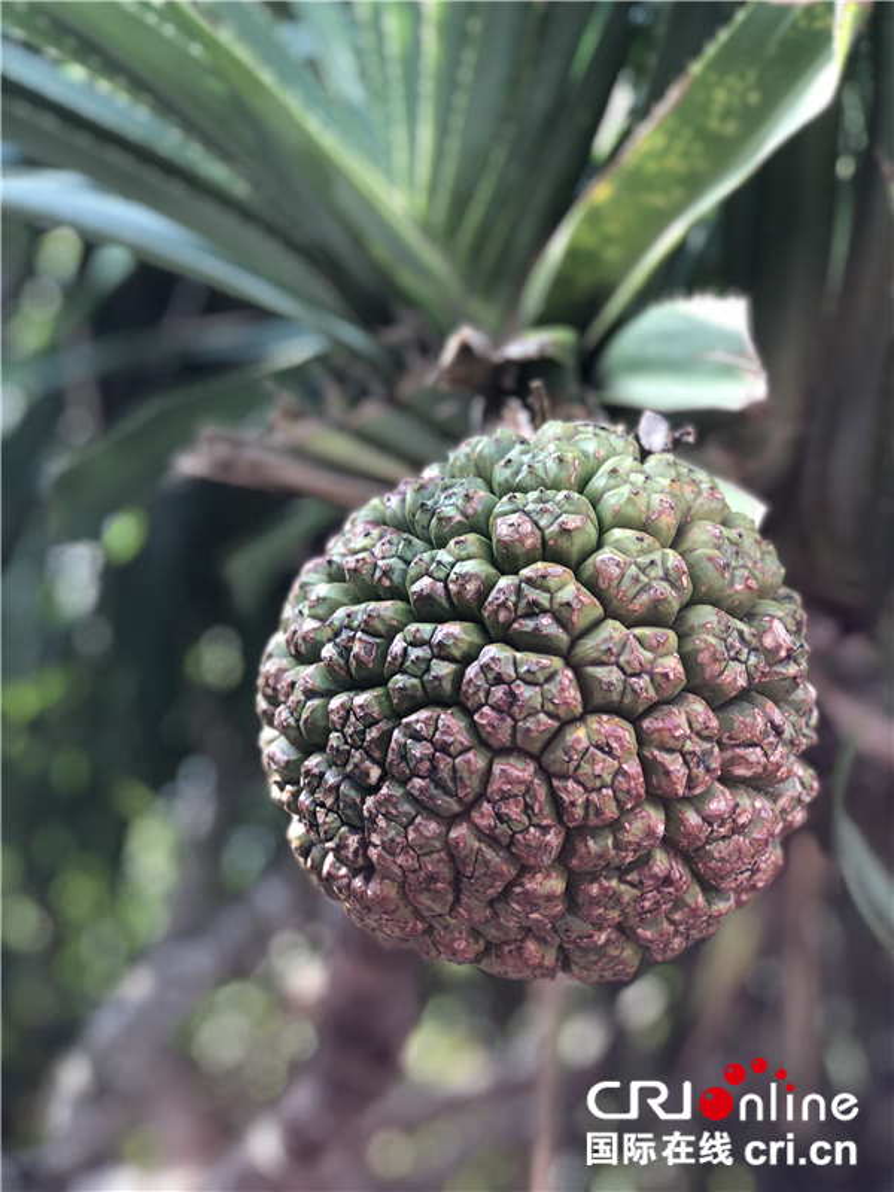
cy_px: 596
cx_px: 447
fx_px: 1963
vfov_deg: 33.8
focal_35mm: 57
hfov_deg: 25.7
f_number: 2.8
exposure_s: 1/50
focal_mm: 6.6
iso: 32
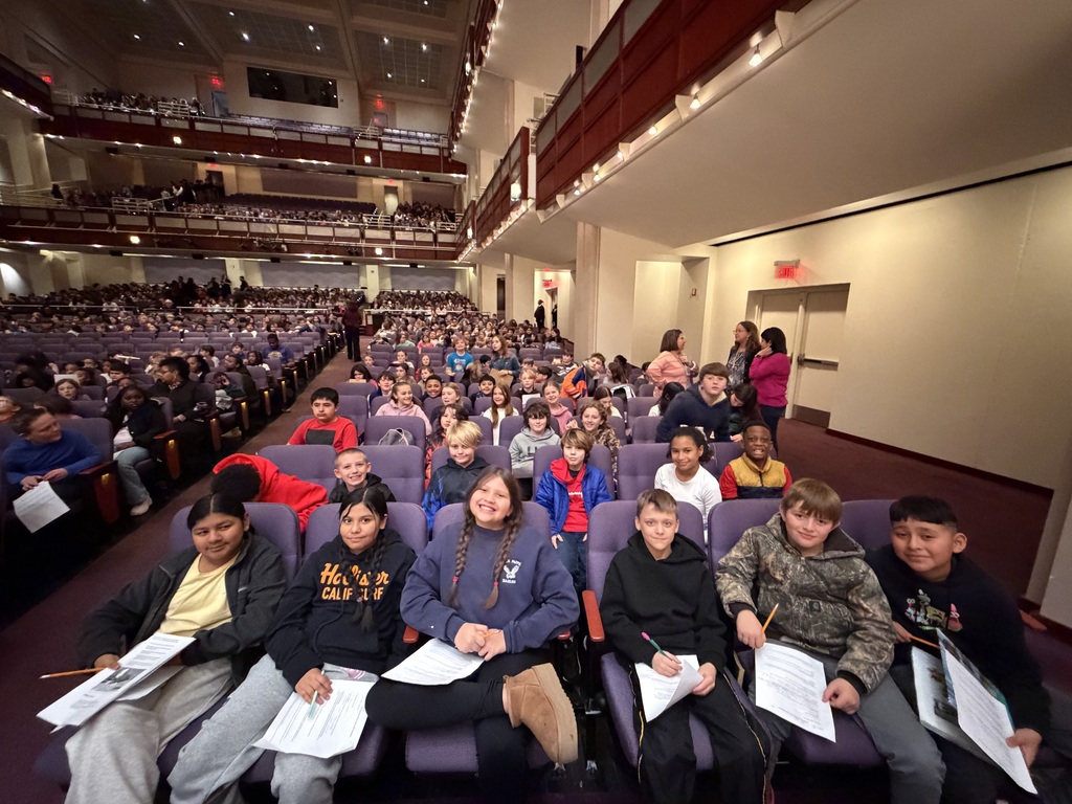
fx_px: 434
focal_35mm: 14
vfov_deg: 85.7
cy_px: 402
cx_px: 536
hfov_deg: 102.1
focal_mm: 2.22
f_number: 2.2
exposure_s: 1/38
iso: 1600
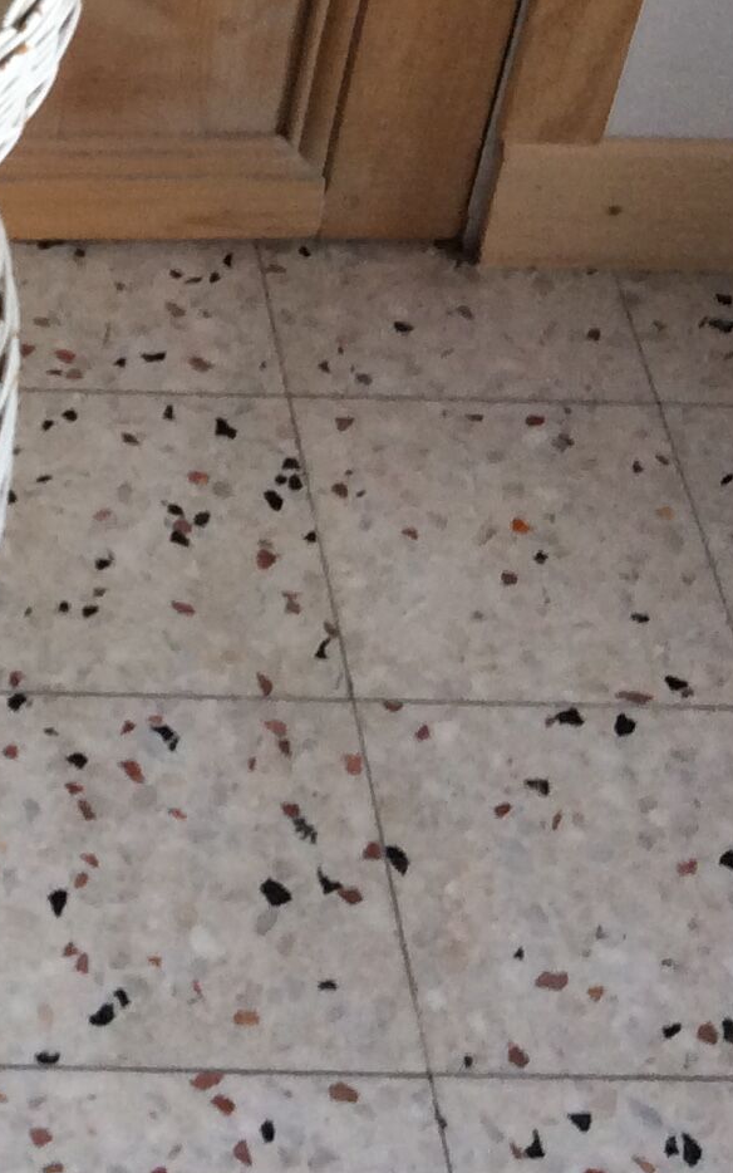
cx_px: -355
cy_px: 28
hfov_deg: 13.2
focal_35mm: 94
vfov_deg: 21.4
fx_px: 3004
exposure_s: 1/24
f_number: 2.4
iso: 64
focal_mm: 3.3
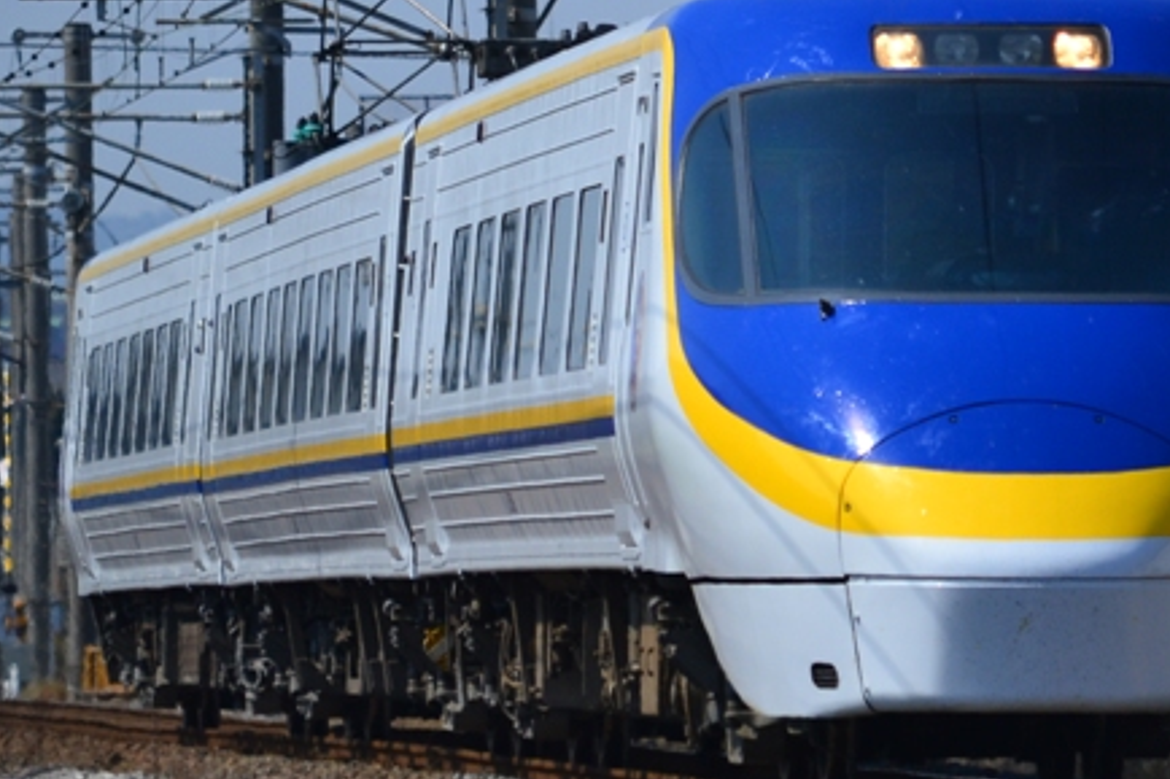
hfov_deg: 4.7
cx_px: 722
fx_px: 14359
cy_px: 307
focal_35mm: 442
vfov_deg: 3.1
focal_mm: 200
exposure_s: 1/2000
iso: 400
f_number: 5.6
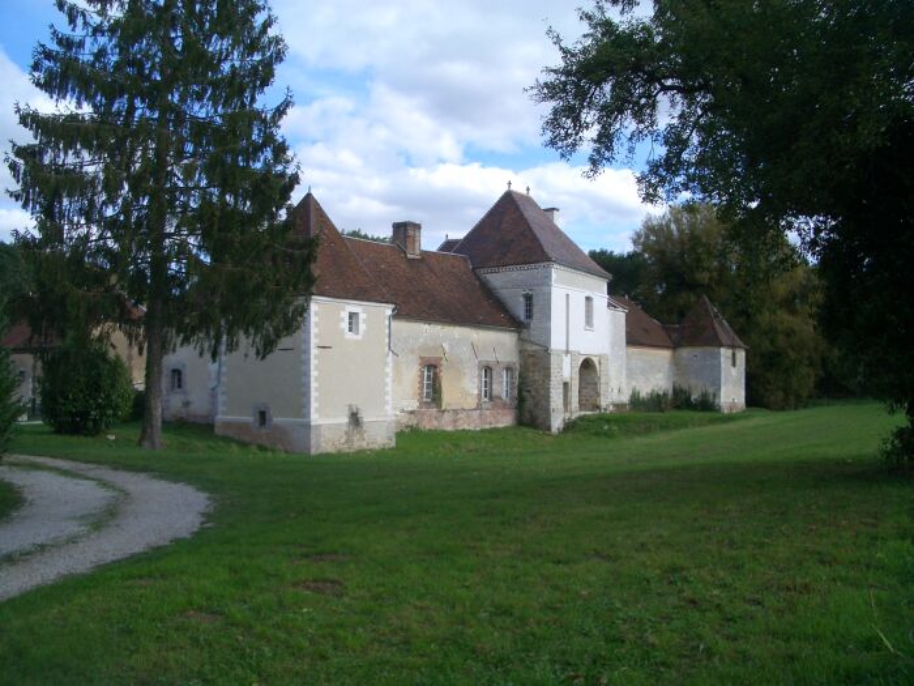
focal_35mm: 35
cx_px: 457
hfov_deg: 52.6
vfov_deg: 40.7
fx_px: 924
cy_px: 343
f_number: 4.3
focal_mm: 5.8
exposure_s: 1/500
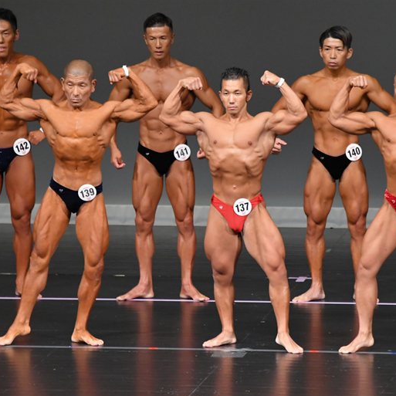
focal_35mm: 404
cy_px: 198
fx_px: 5229
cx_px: 247
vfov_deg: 4.3
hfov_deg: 4.3
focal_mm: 210
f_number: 5.6
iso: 4000
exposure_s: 1/400
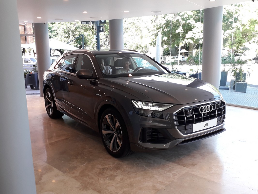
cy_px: 97
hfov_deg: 65.3
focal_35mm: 27
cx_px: 129
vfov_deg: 51.3
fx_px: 201
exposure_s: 1/100
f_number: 1.9
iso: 64
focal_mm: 3.6
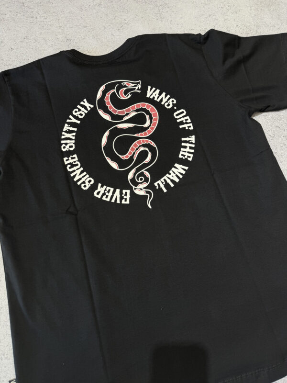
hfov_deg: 56.8
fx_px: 265
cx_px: 144
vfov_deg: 71.6
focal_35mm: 24
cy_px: 192
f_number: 1.78
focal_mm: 6.76
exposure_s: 1/100
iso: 100
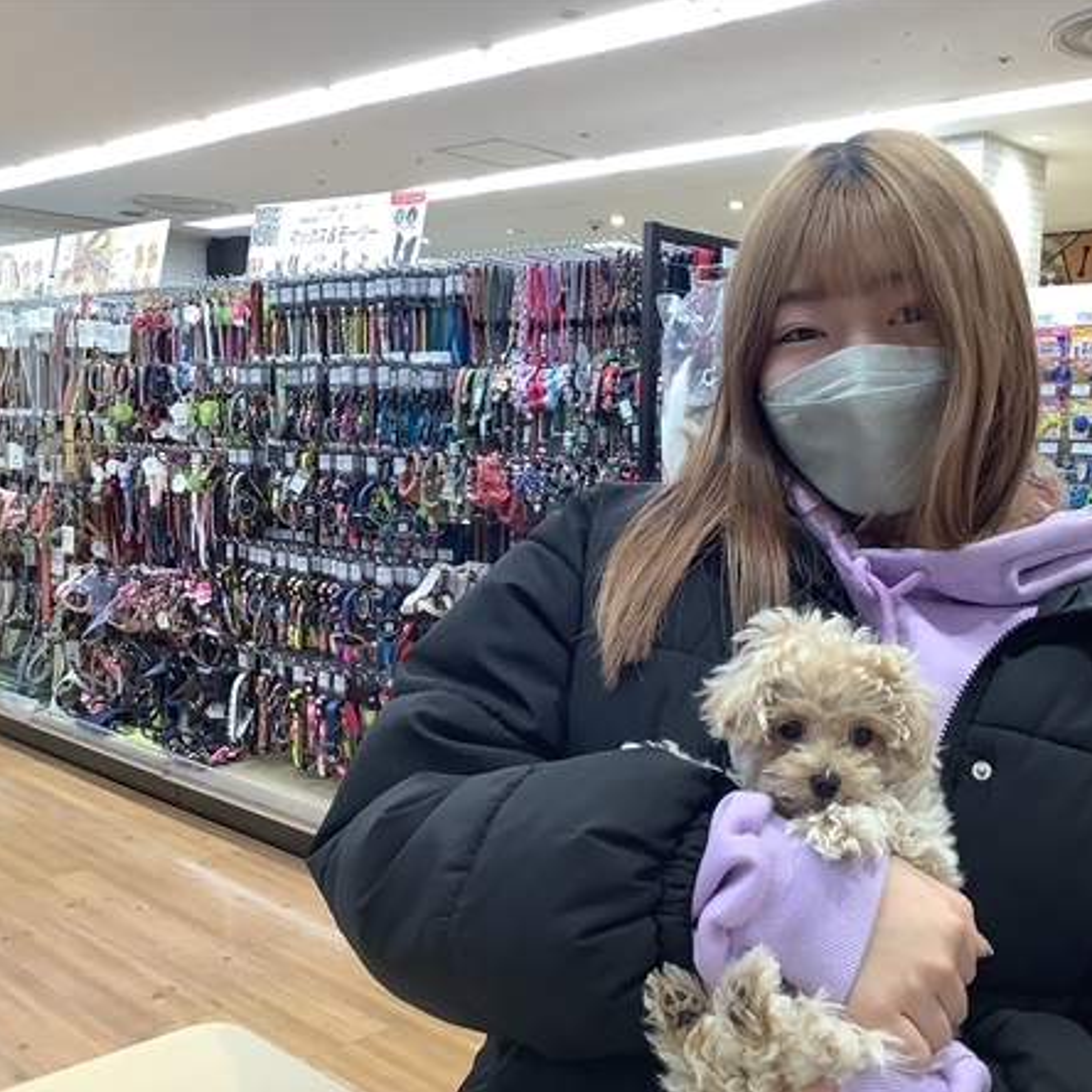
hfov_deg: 44.4
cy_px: 546
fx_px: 1321
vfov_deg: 44.9
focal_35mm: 37
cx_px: 713
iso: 80
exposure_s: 1/60
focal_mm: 3.3
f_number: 2.4
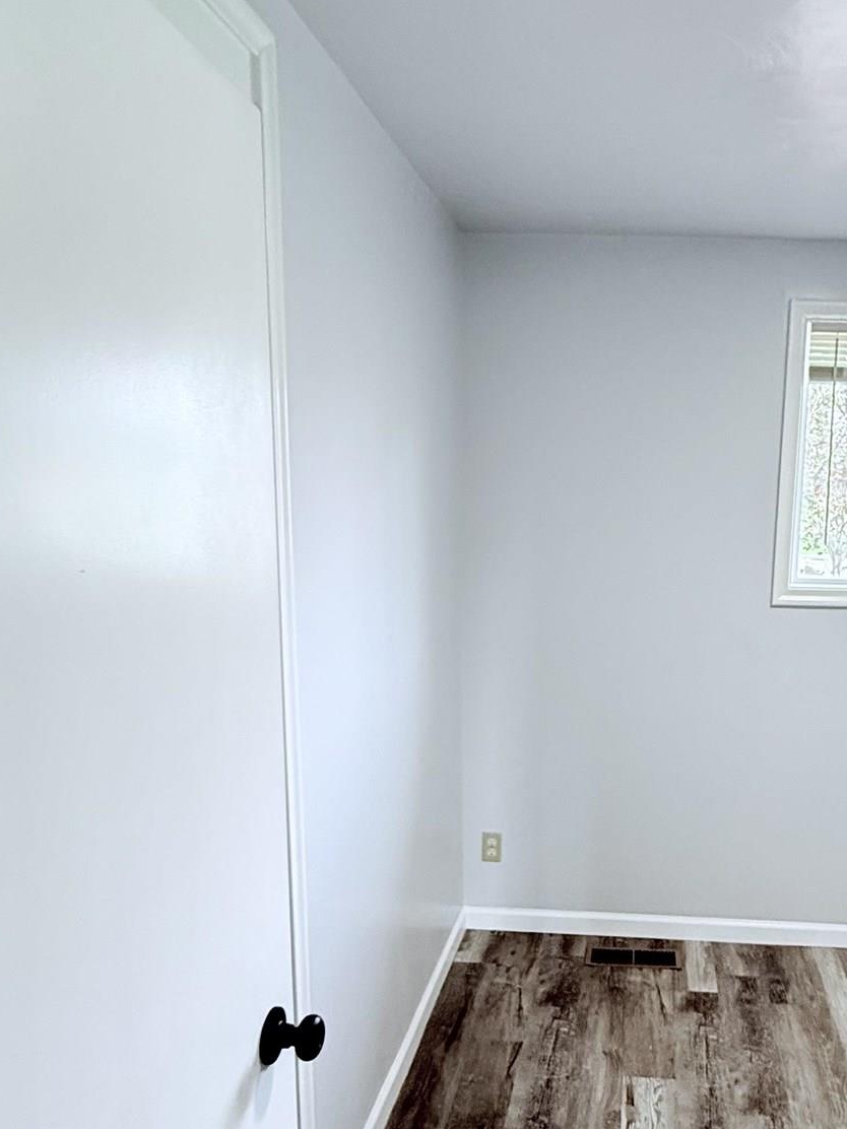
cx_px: 603
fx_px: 946
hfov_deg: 47.0
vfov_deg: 61.2
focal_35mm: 29
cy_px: 667
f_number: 2.2
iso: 400
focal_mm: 2.22
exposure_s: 1/120
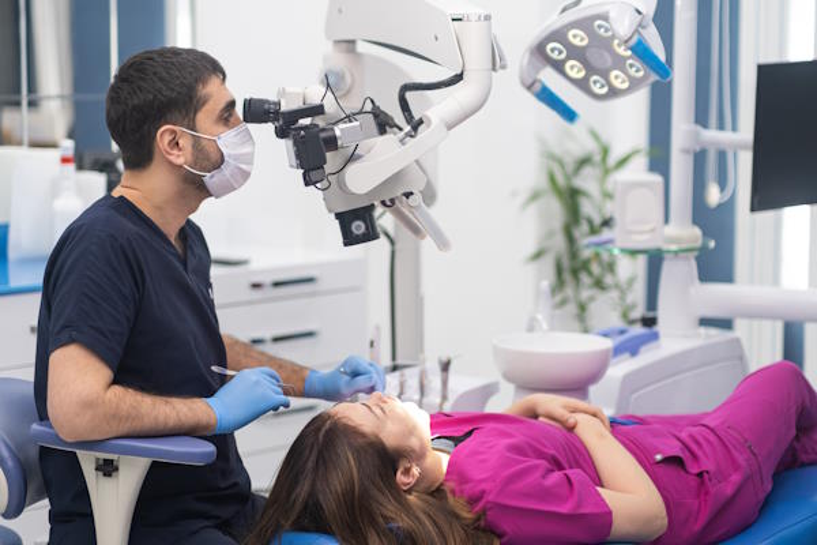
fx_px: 1906
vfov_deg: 16.3
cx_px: 408
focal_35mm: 84
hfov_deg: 24.2
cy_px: 272
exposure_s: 1/125
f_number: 1.4
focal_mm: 56
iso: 640
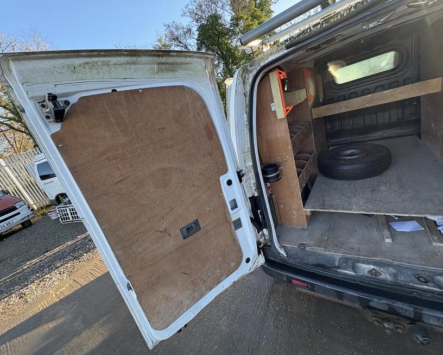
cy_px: 175
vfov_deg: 84.0
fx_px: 197
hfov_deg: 96.8
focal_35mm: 15
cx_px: 226
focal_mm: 2.22
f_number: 2.2
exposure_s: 1/151
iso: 50
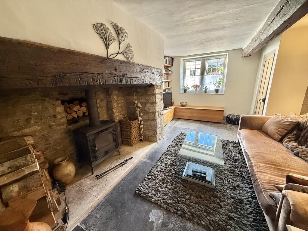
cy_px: 116
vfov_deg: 85.7
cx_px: 154
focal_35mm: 14
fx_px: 125
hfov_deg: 102.1
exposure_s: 1/50
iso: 320
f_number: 2.2
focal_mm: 2.22
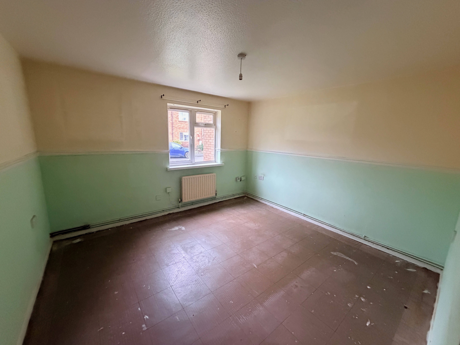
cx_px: 230
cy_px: 172
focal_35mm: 14
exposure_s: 1/60
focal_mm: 2.22
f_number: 2.2
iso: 800
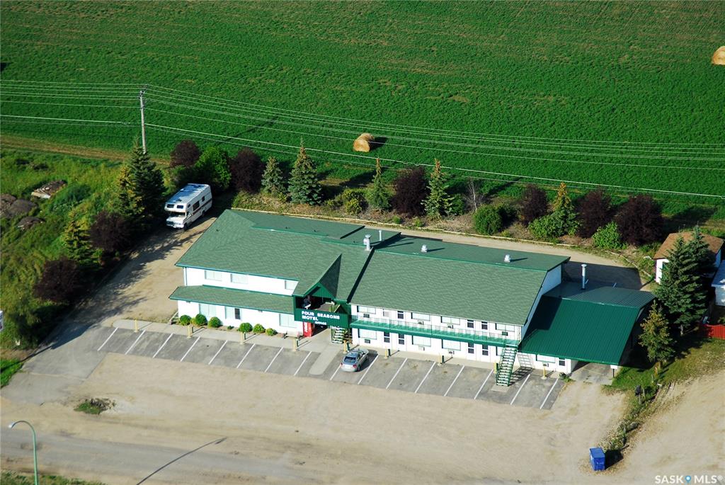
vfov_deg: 9.0
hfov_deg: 13.4
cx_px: 362
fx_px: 3084
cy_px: 242
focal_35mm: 153
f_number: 5.6
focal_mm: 102
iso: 160
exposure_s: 1/500
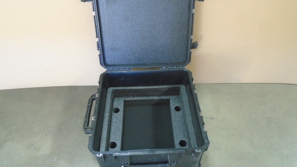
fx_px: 228
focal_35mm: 29
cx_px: 151
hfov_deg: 66.1
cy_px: 66
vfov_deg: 40.0
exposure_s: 1/13
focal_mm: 4.6
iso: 400
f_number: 3.2
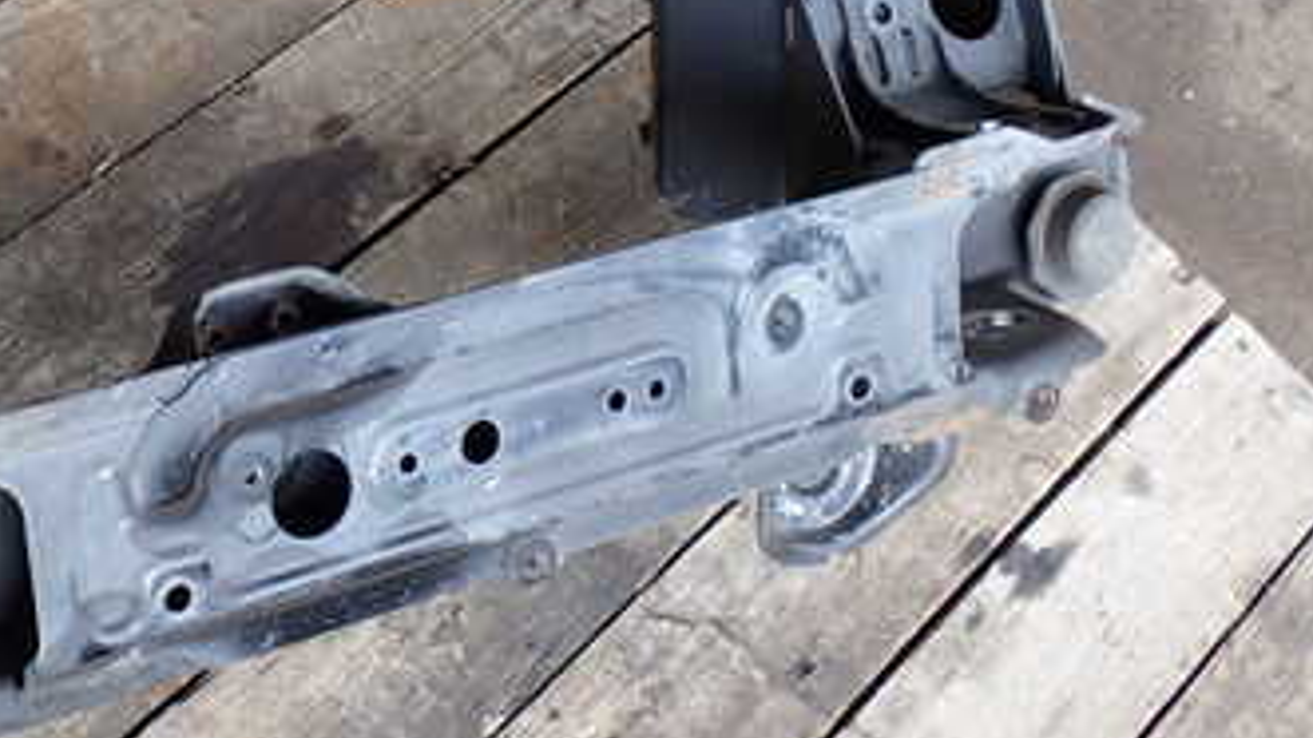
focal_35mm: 71
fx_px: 2471
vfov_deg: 16.9
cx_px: 198
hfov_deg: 28.9
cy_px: 202
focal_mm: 6.37
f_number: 3.5
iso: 100
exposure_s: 1/80
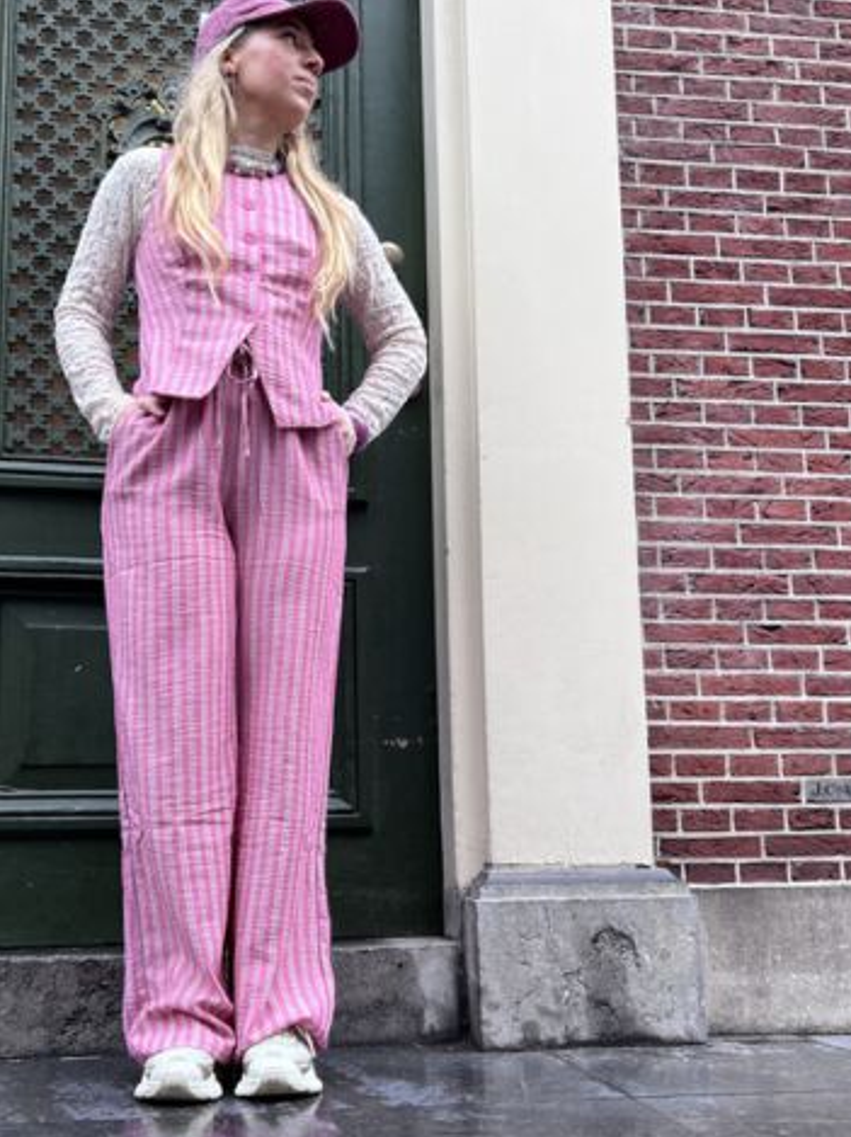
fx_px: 1214
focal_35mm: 37
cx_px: 332
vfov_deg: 50.0
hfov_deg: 38.4
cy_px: 651
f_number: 1.5
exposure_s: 1/121
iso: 40
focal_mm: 5.7
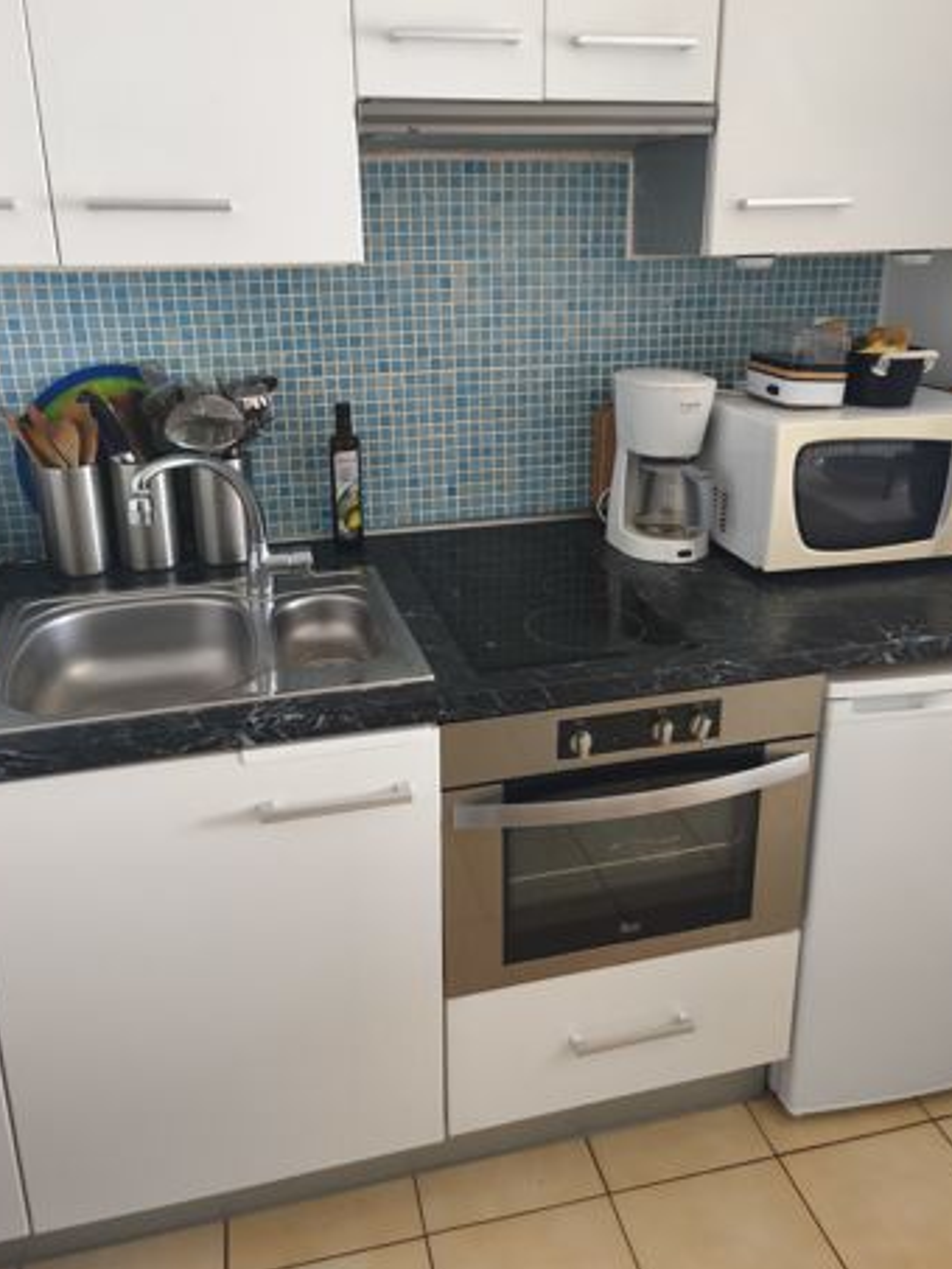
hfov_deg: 51.4
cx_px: 477
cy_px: 557
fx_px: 990
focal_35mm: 27
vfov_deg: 65.1
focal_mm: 5.35
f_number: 1.7
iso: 320
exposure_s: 1/100
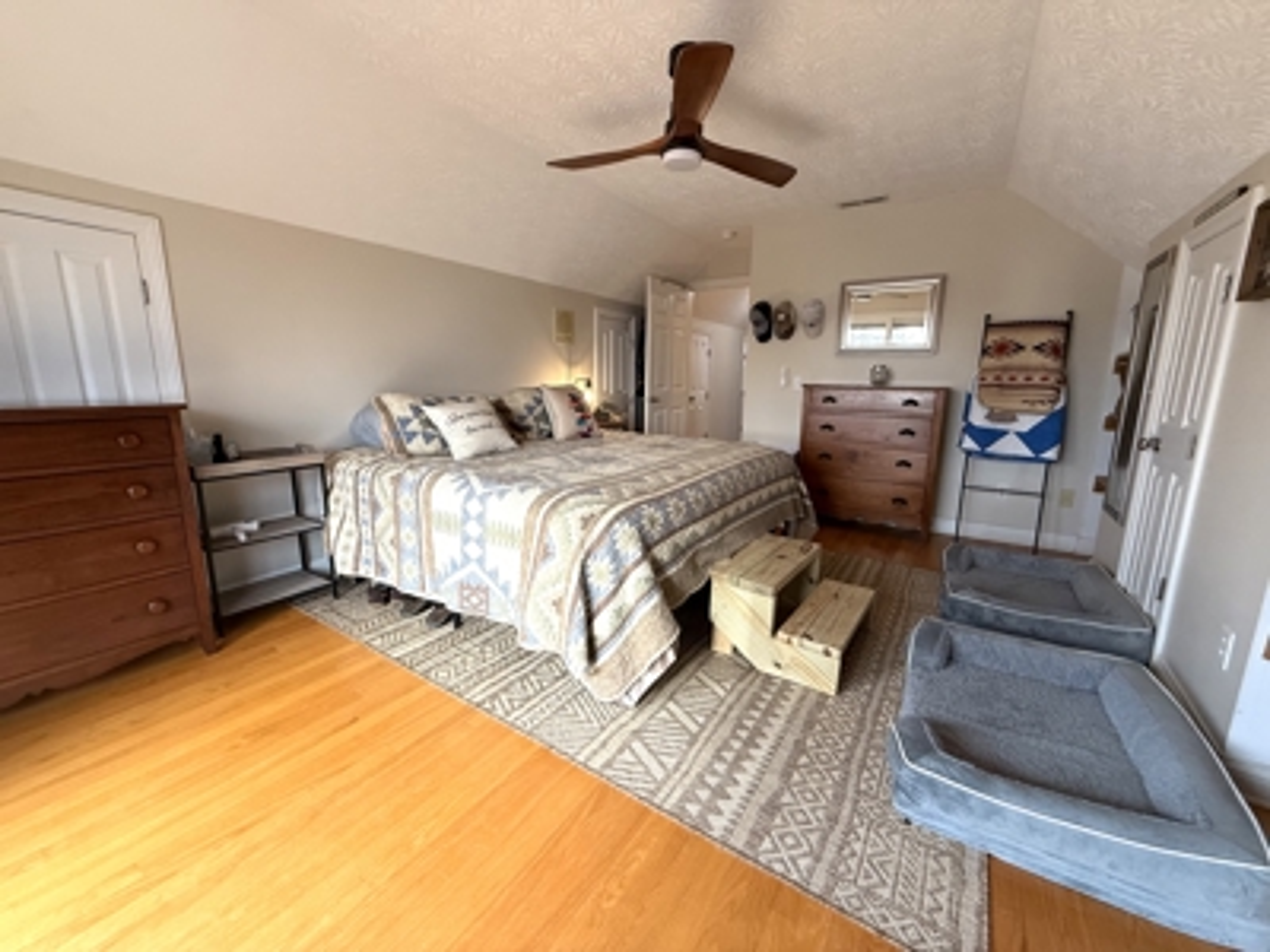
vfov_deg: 85.7
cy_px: 476
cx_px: 635
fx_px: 514
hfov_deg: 102.1
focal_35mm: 14
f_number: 2.2
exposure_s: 1/99
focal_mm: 2.22
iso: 200
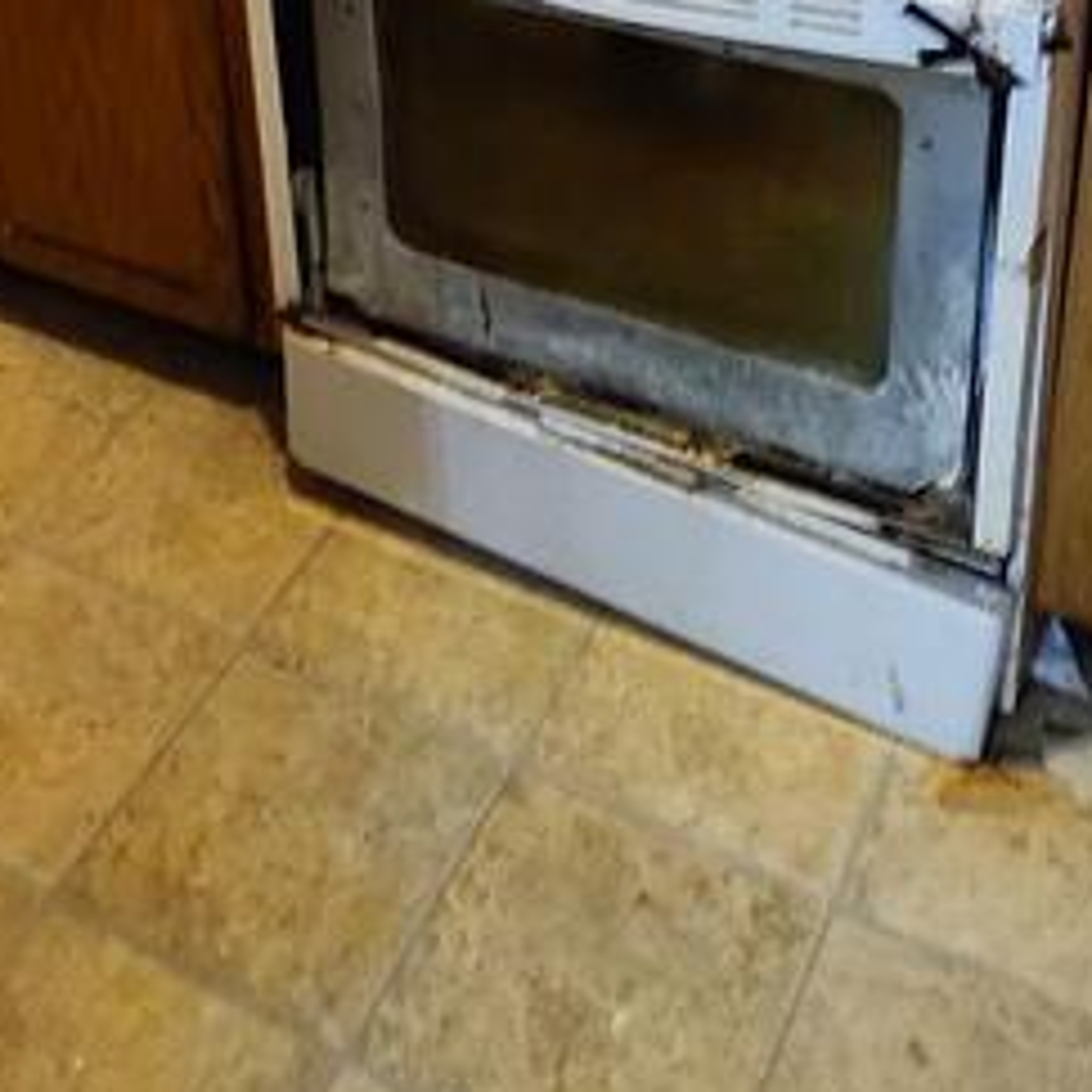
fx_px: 1820
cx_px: 422
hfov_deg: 33.3
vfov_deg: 29.1
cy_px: -198
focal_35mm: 51
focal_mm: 1.74
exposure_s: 1/30
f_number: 2.2
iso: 400
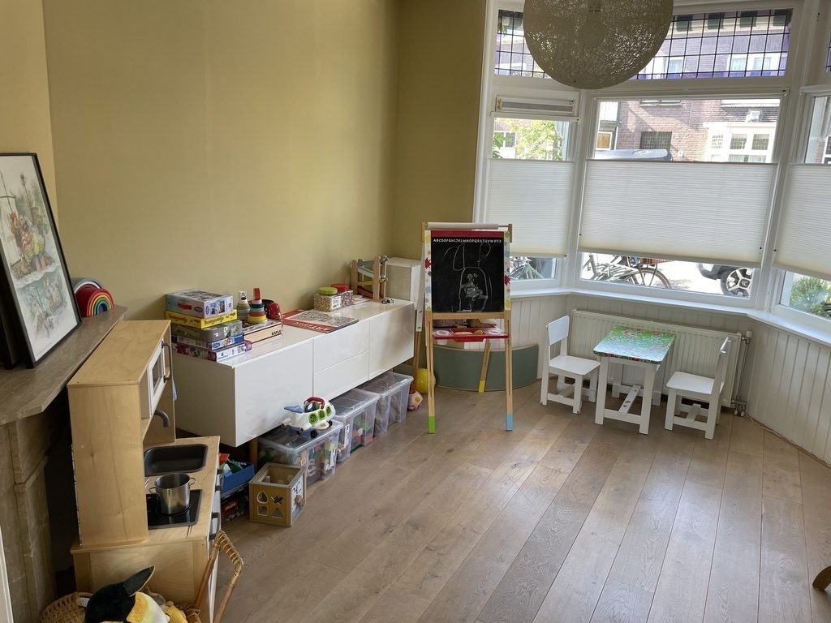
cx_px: 416
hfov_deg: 67.3
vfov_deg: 53.1
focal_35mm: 26
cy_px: 312
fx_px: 624
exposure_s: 1/121
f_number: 1.6
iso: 80
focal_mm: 4.2
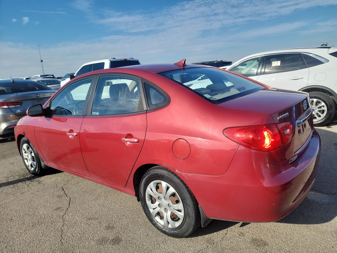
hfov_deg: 71.6
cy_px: 126
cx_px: 168
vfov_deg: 56.8
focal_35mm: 24
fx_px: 234
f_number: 1.8
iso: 50
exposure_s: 1/742
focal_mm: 6.7
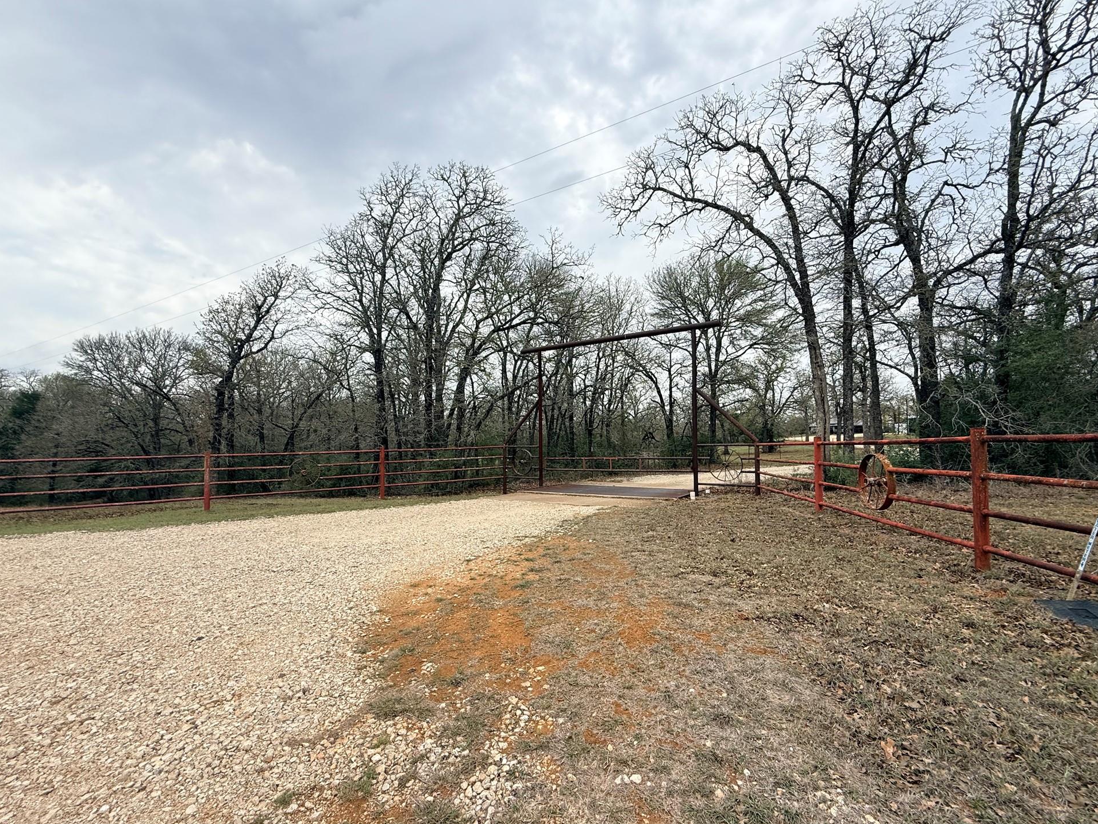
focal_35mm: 15
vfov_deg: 81.7
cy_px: 432
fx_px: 476
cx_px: 568
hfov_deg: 98.1
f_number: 2.2
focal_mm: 2.22
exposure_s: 1/1017
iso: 50
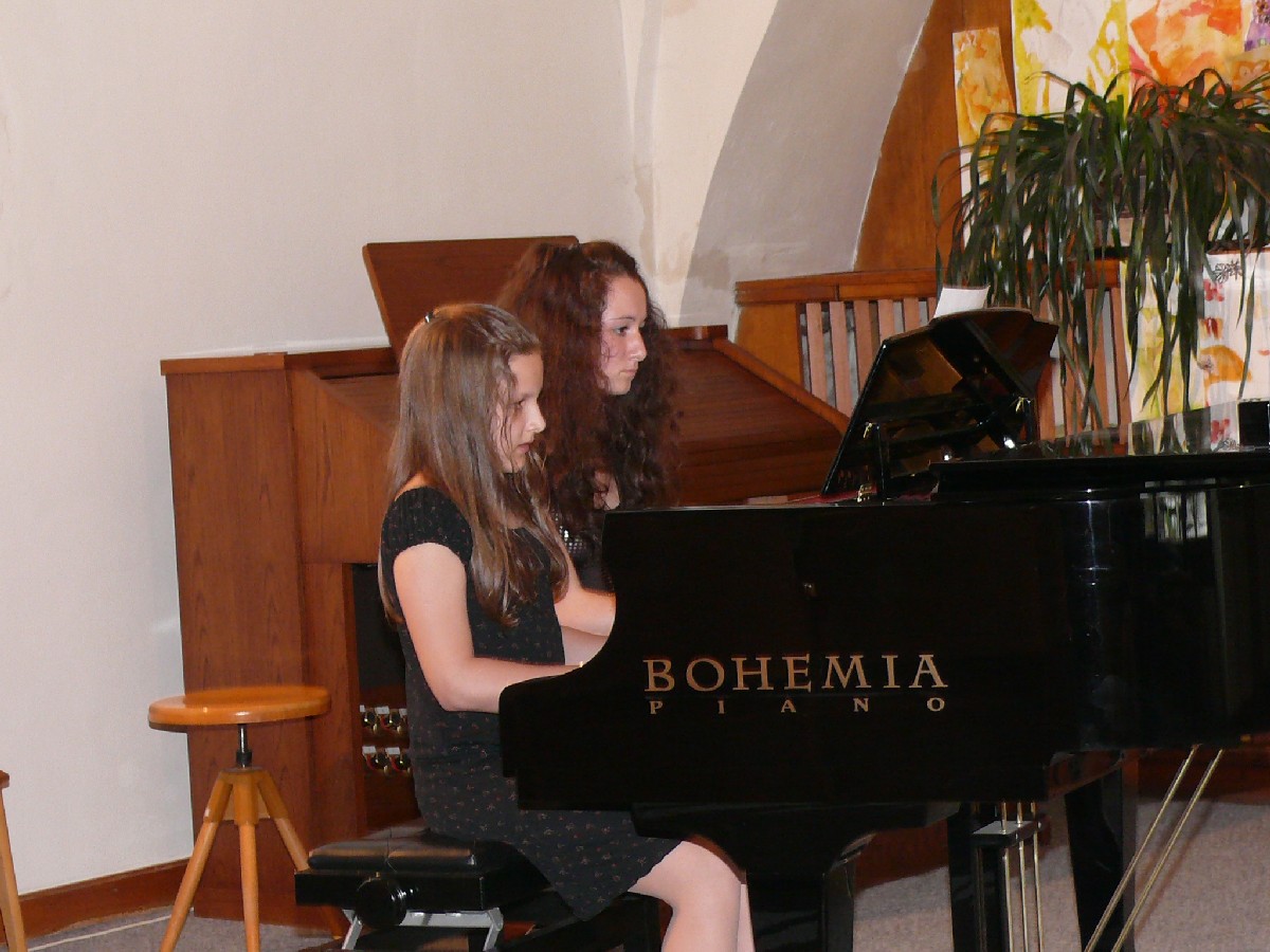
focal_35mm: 97
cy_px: 476
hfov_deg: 20.2
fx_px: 3559
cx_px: 635
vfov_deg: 15.2
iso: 200
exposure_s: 1/30
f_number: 3.2
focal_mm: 13.1
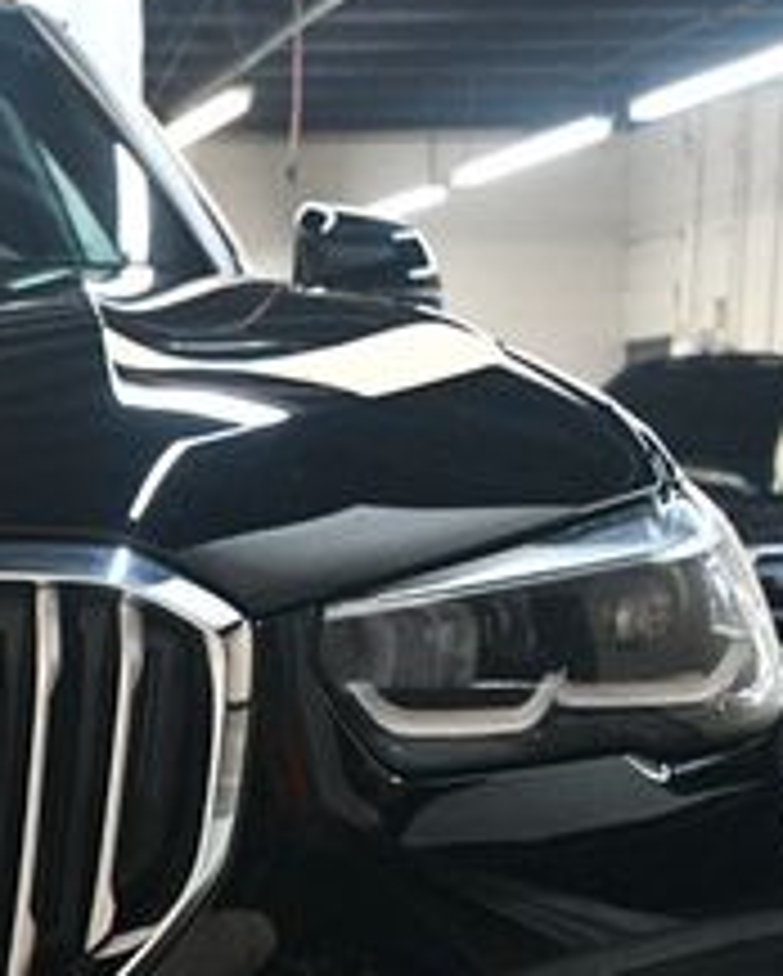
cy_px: 819
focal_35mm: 83
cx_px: -486
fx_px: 2401
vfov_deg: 22.6
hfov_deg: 16.4
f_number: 3.5
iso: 3200
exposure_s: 1/125
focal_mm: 20
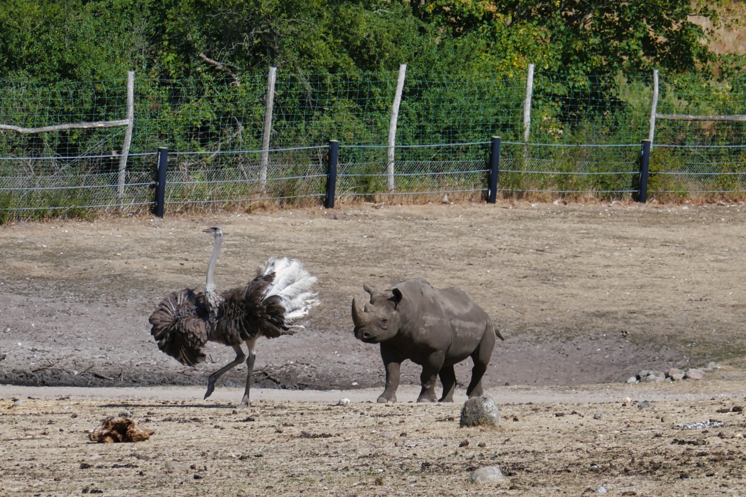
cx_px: 373
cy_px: 248
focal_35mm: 351
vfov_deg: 3.9
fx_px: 7272
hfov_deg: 5.9
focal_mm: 91
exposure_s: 1/500
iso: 125
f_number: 7.1
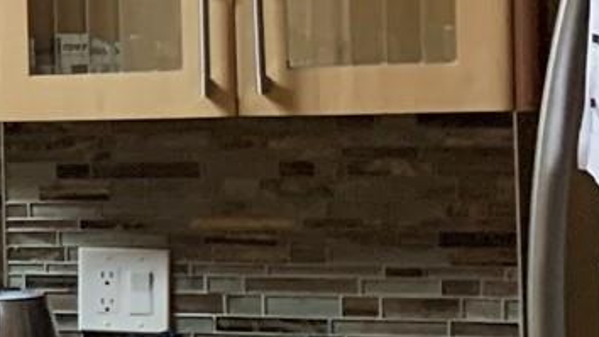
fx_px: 2604
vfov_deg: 7.4
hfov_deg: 10.7
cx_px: -953
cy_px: 149
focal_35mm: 164
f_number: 1.8
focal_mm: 4.25
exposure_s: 1/60
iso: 200
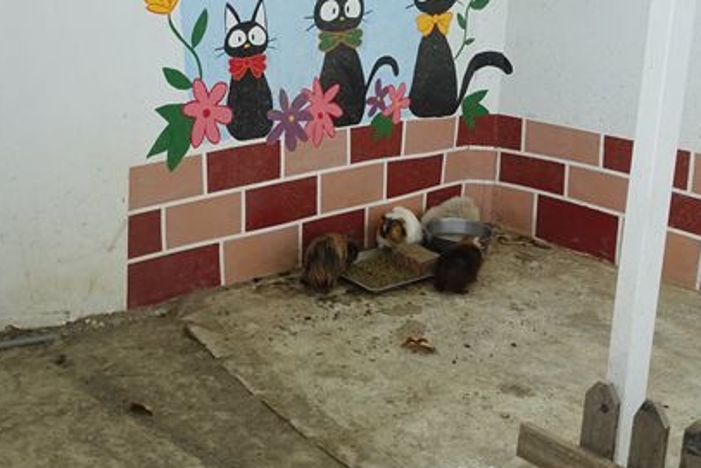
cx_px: 193
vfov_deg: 24.1
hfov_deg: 35.0
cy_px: 167
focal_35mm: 56
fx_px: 1091
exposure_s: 1/250
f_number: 4
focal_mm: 12.99
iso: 125
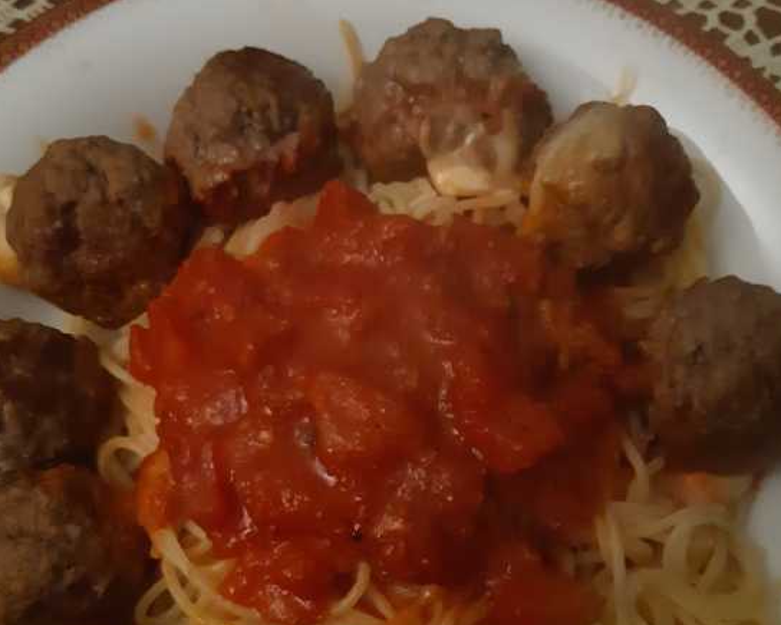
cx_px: 402
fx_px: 647
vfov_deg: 51.5
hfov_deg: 62.2
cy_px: 320
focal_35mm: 28
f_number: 1.7
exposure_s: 1/17
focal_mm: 3.92
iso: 640
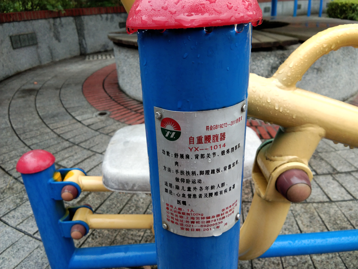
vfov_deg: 45.4
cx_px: 179
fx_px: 321
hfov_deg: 58.4
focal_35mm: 31
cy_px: 134
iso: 200
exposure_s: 1/50
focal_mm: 3.69
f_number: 2.2
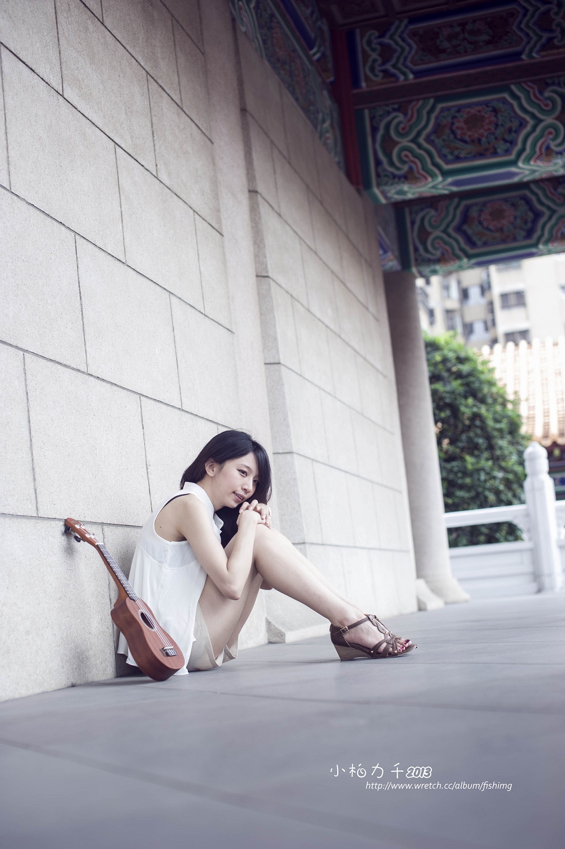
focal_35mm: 50
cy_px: 424
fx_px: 1179
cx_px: 282
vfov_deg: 39.6
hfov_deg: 27.0
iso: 100
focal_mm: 50
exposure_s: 1/250
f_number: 2.8
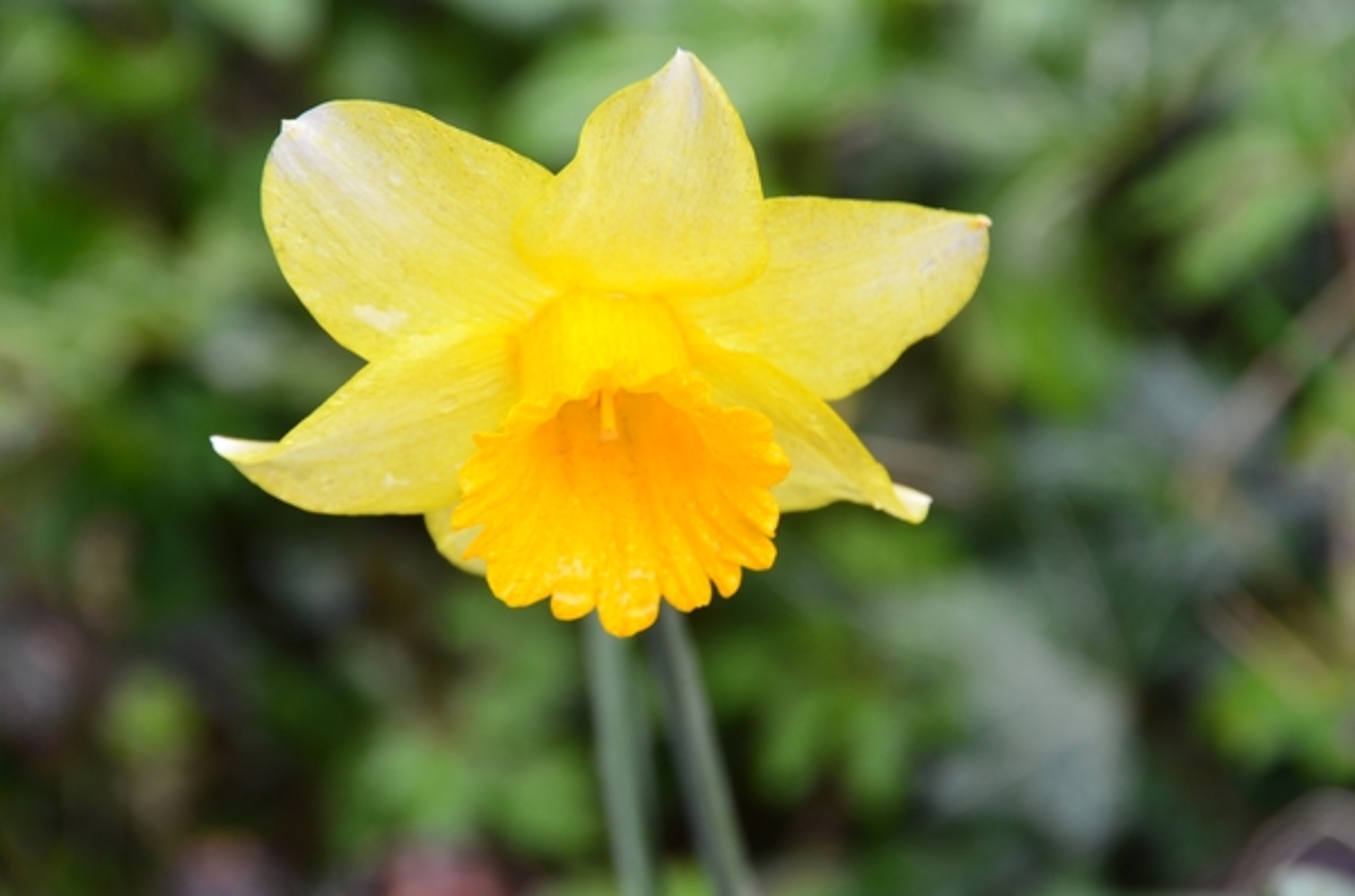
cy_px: 448
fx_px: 9575
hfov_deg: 8.1
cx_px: 678
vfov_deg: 5.4
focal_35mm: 255
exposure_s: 1/60
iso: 320
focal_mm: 170
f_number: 10
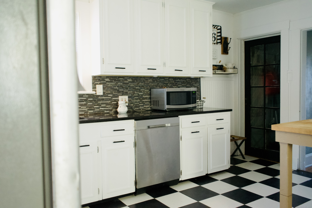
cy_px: 104
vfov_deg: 42.3
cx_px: 156
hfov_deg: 60.3
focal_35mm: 31
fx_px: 269
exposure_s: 1/200
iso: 5000
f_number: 4
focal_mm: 31
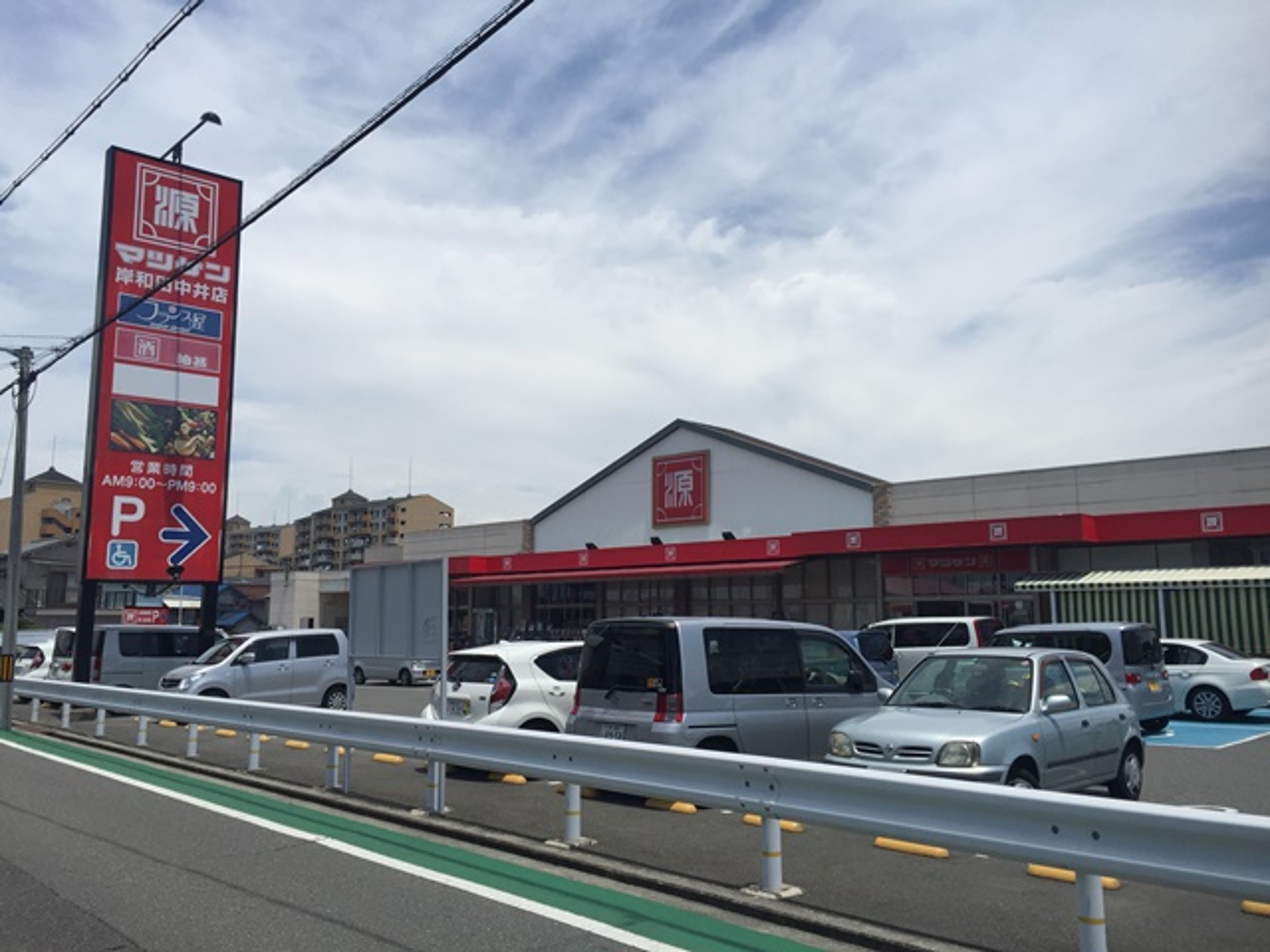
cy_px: 476
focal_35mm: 29
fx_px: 1064
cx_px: 635
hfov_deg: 61.7
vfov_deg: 48.2
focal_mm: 4.15
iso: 32
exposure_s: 1/3597
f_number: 2.2
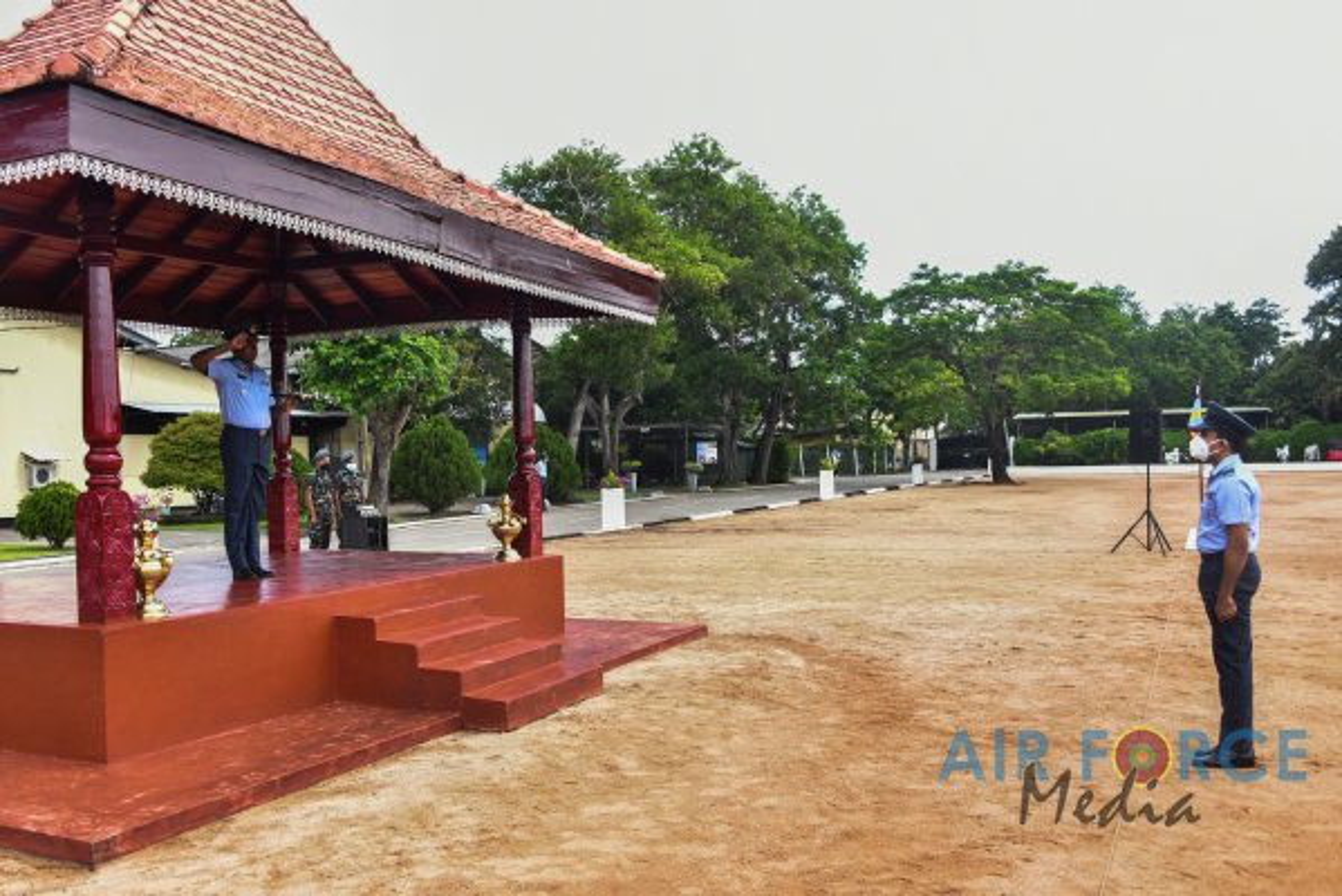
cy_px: 448
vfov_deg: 41.2
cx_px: 671
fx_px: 1193
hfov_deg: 58.7
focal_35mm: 32
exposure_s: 1/125
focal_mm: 32
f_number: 6.3
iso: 200
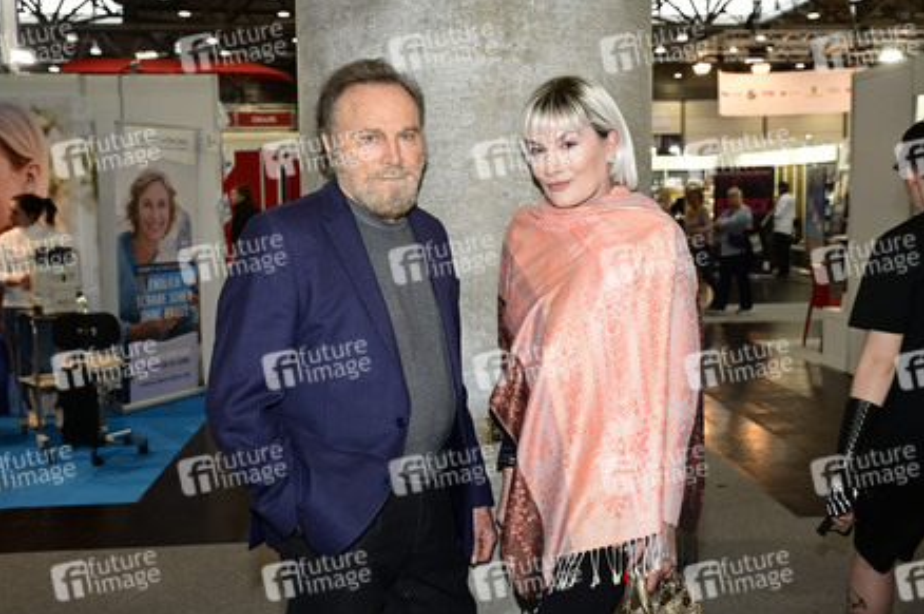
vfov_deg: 37.3
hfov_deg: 53.8
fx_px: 911
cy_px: 312
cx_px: 471
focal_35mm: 36
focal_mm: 34.5
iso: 1600
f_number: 5
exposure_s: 1/200
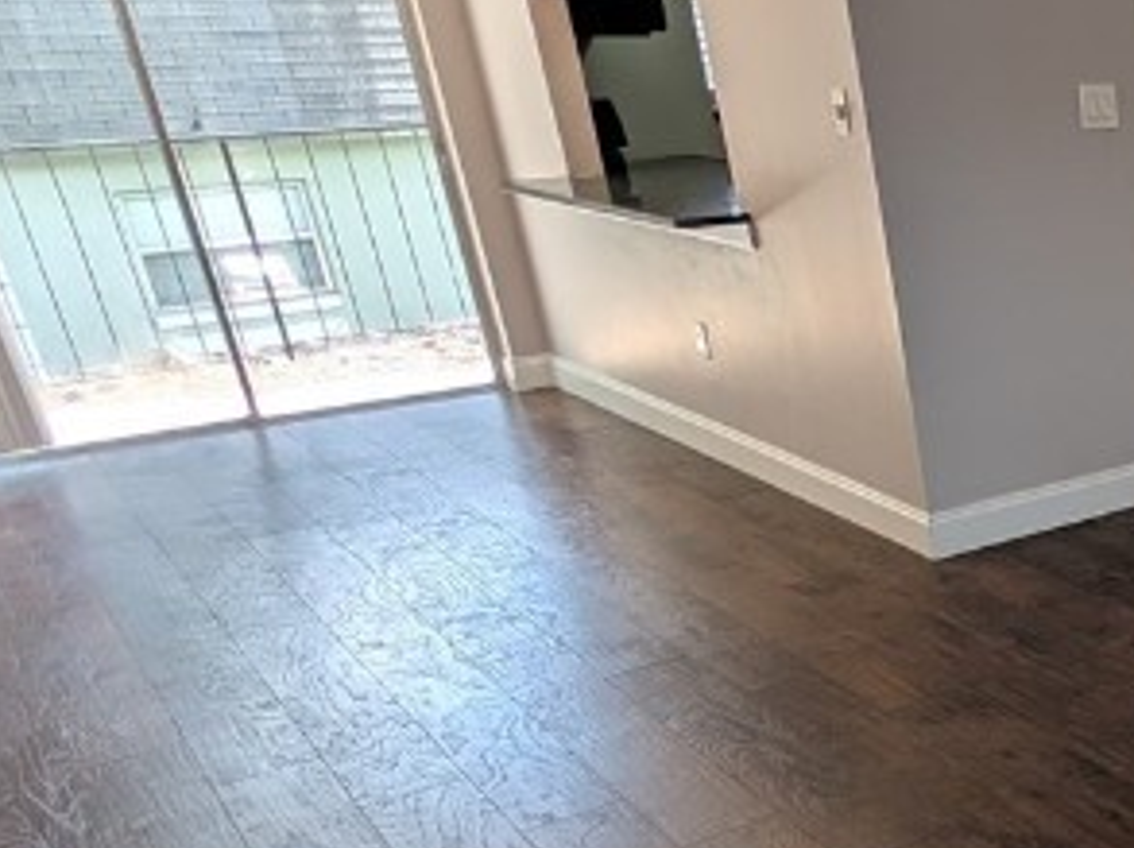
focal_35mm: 42
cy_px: 658
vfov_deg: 33.4
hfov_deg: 33.8
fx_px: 1374
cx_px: 1440
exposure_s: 1/120
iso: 41
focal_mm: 2.23
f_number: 1.95
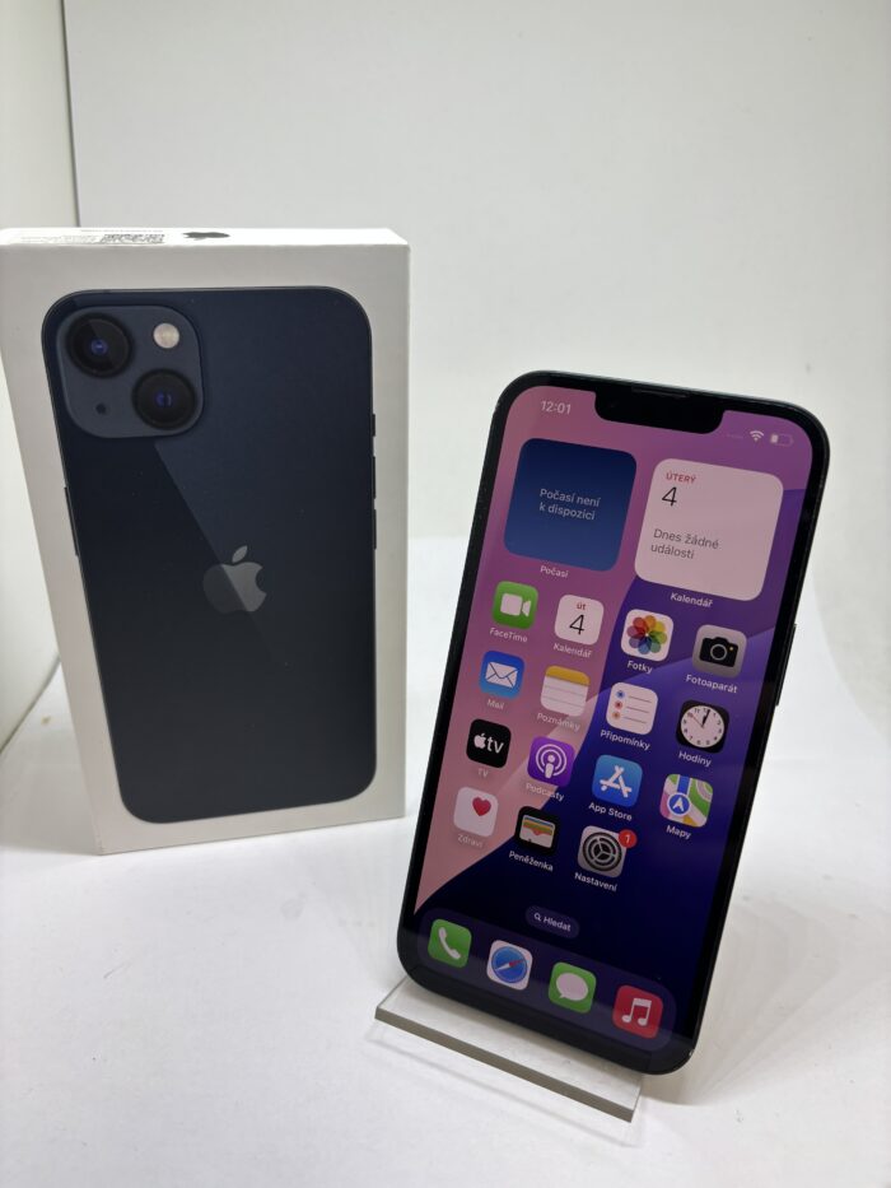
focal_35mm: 26
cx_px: 446
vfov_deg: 67.3
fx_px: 892
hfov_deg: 53.1
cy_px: 594
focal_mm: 5.96
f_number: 1.6
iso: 40
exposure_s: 1/100
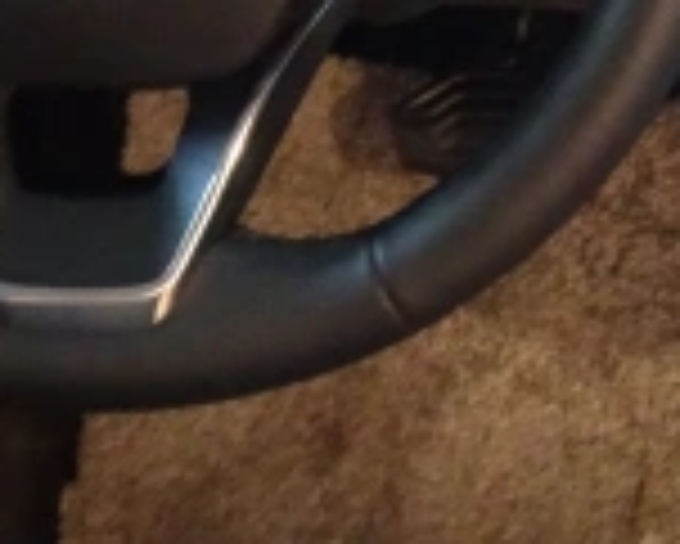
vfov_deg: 11.8
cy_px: -315
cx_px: 761
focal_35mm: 124
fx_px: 2497
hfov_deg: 15.1
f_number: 3.5
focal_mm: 4.1
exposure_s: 1/8
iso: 800
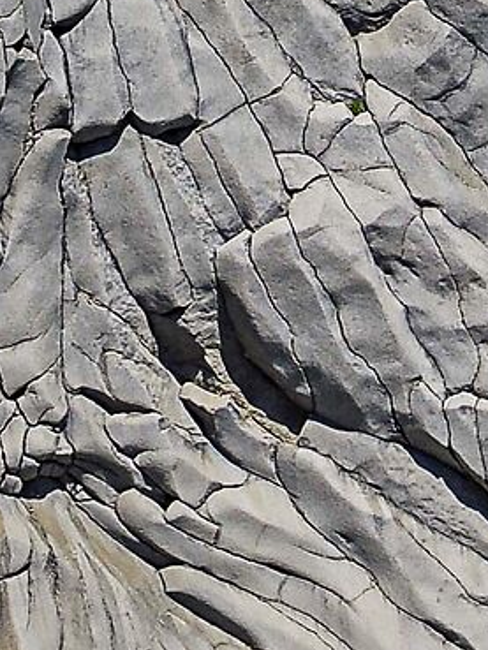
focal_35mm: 325
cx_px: 1252
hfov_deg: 4.5
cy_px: 1045
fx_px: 6105
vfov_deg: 6.0
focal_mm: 52
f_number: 13
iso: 250
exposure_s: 1/250
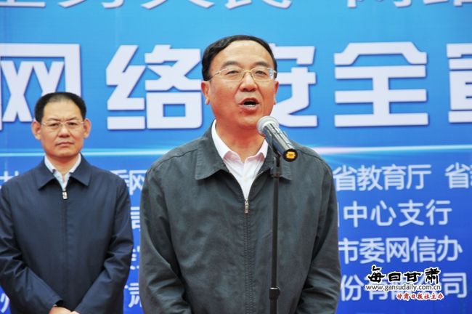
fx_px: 1415
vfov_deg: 12.7
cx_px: 236
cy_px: 157
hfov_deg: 18.9
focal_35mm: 108
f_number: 5.6
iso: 500
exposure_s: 1/30
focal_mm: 72
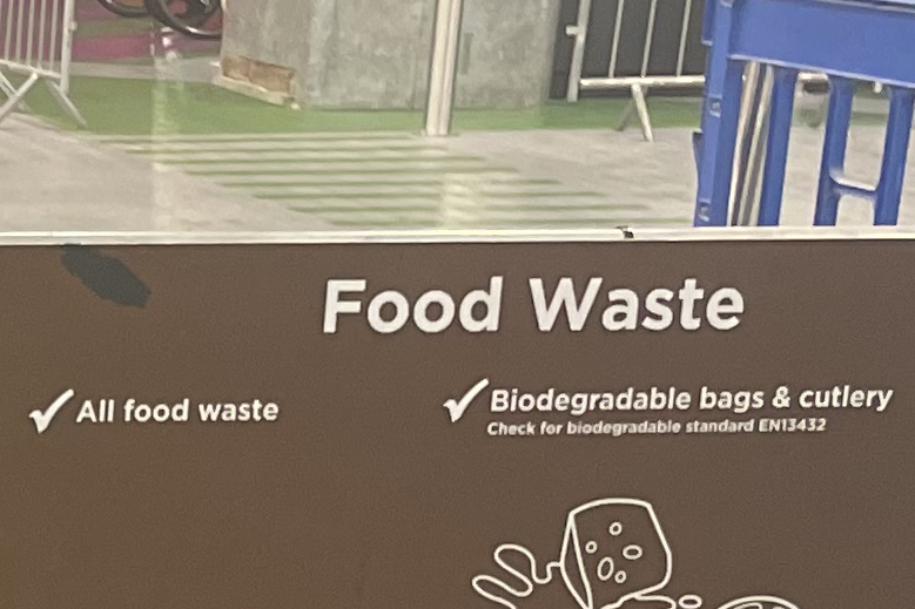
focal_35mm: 140
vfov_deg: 9.1
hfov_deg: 13.6
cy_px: 1271
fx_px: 3557
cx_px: -551
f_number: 1.6
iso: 250
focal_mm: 4.2
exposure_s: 1/50
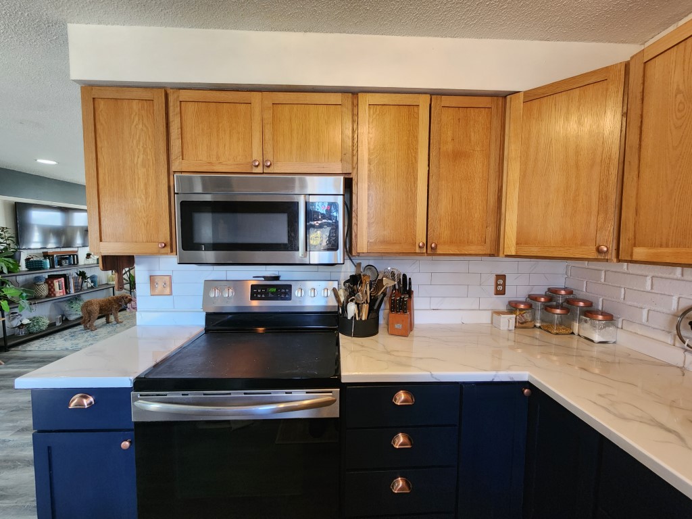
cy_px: 260
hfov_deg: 106.2
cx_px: 346
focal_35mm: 13
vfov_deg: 89.9
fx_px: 260
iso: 320
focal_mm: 2.2
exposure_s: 1/40
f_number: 2.2
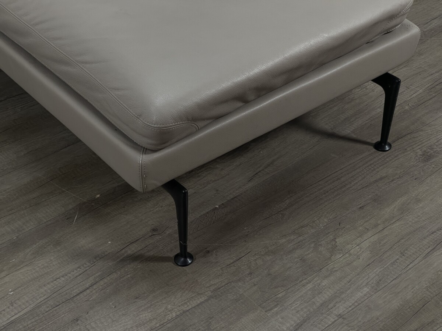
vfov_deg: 22.9
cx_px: 221
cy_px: 166
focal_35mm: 64
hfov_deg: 30.3
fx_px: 817
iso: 125
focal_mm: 7.5
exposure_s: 1/50
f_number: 2.2
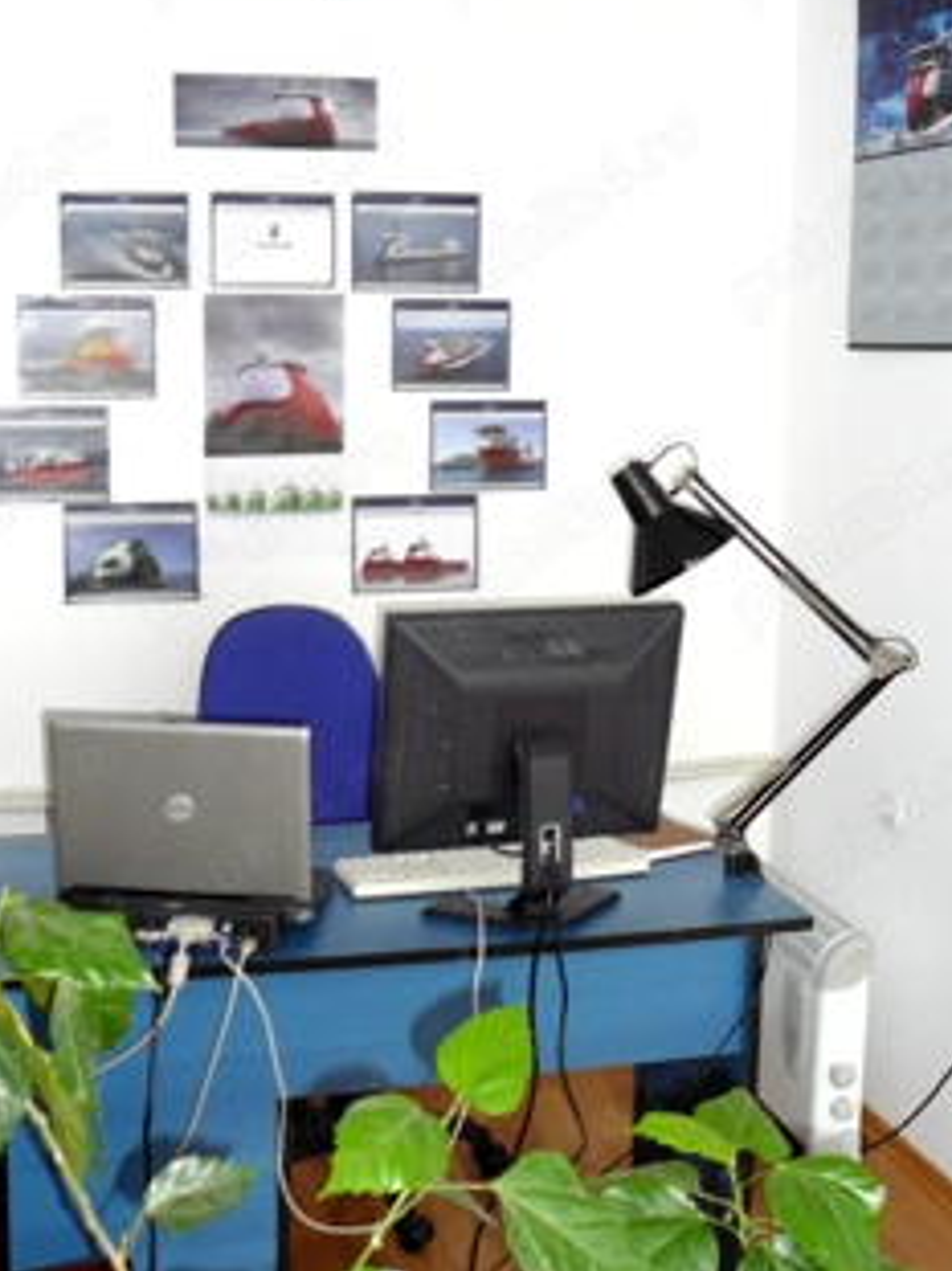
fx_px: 1651
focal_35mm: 45
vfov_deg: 42.1
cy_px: 589
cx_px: 396
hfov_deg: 32.1
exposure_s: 1/8
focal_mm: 5.2
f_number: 2.8
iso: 125
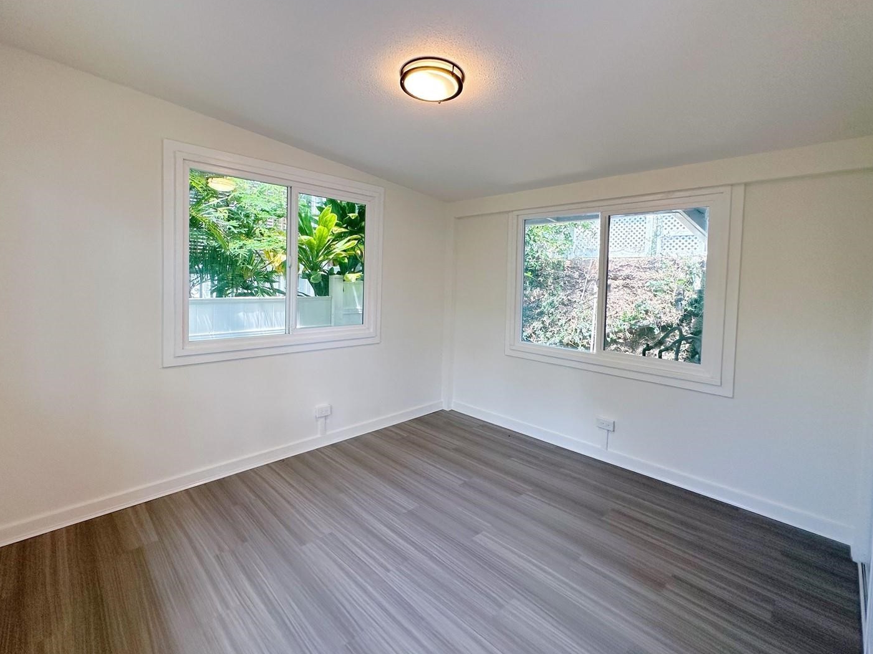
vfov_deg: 77.9
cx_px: 413
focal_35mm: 16
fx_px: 404
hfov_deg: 94.4
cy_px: 295
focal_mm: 2.22
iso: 125
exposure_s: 1/120
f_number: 2.2
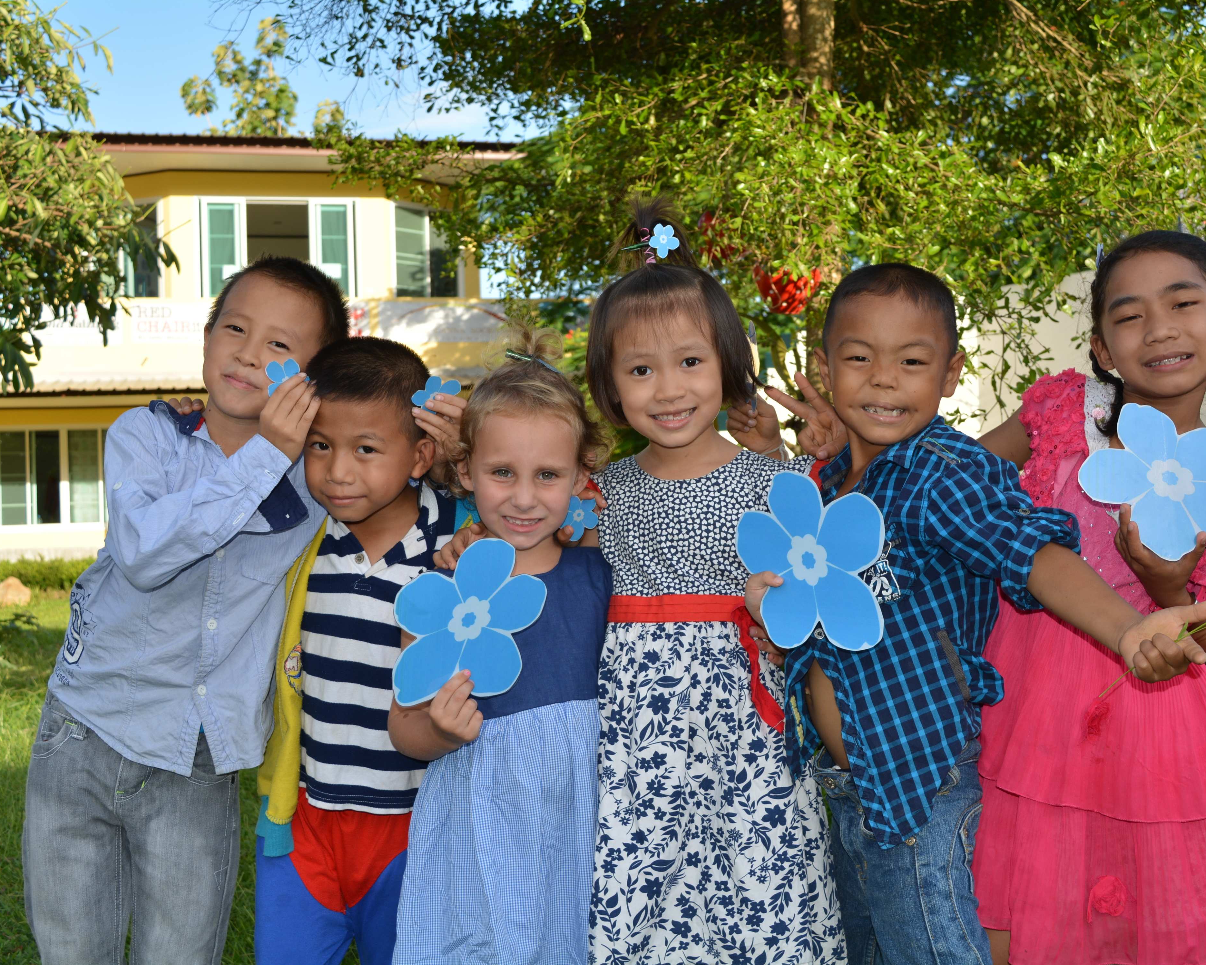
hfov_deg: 42.0
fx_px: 1571
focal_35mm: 44
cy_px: 482
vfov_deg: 34.2
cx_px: 660
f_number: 7.1
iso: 100
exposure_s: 1/200
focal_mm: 26
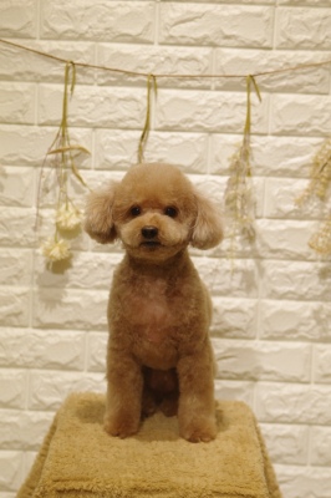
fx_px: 1299
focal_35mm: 94
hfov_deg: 14.5
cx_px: 166
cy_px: 249
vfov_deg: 21.7
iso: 500
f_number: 4
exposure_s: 1/200
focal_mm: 63
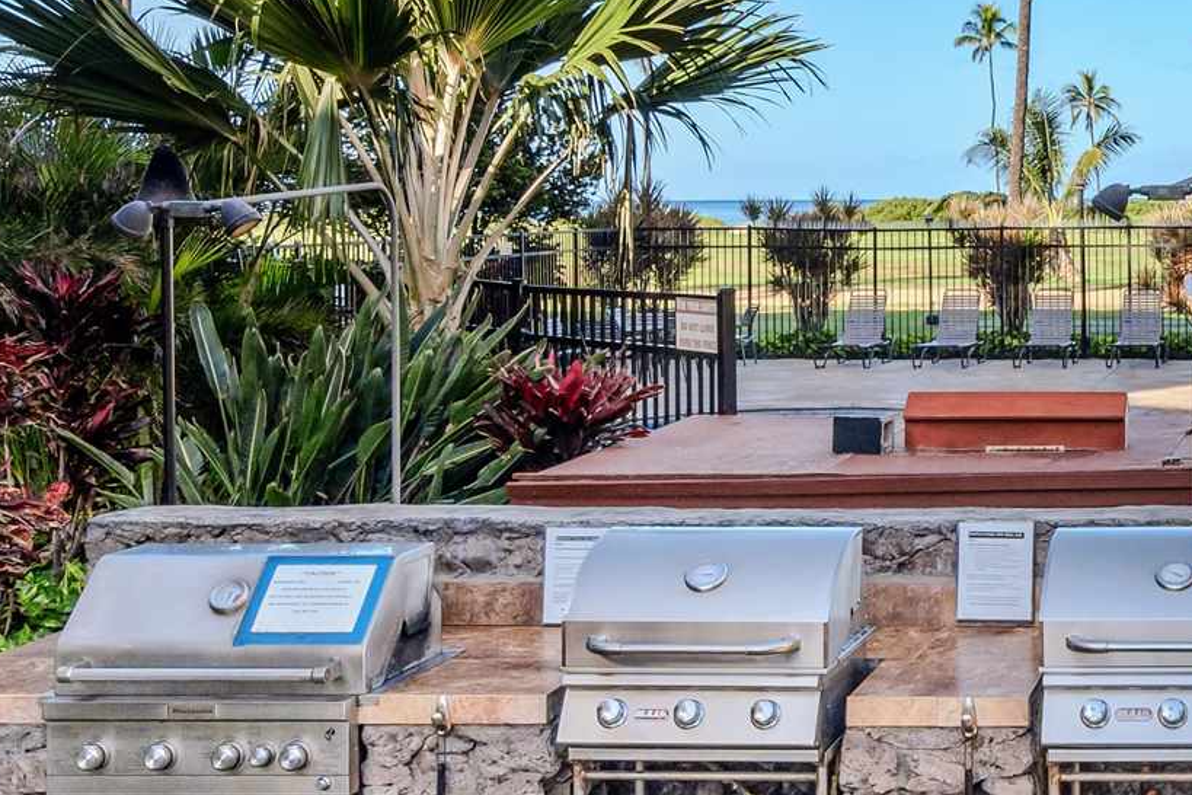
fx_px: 1987
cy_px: 307
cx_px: 1327
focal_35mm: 60
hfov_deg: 29.9
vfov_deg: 22.6
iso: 160
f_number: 9
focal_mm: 16
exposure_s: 1/100
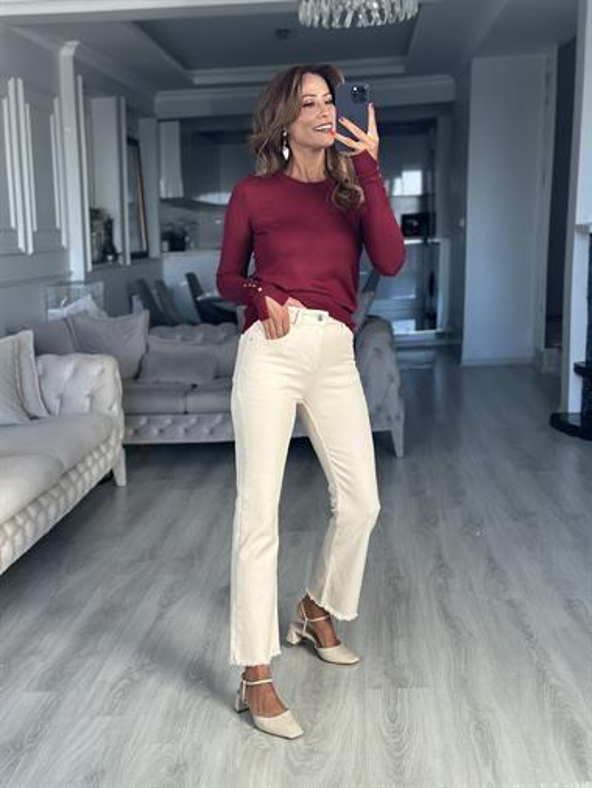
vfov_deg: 39.6
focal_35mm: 48
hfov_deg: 30.3
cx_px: 296
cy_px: 394
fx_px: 1094
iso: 125
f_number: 1.78
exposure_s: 1/114
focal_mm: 6.86
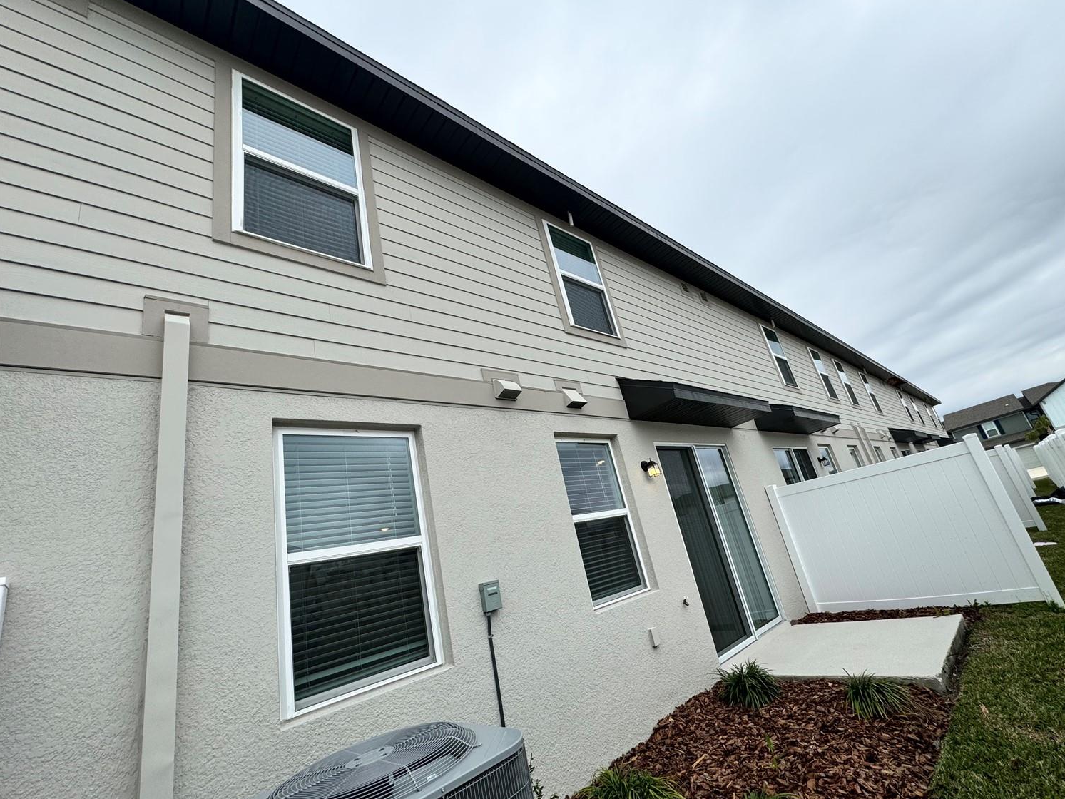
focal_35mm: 15
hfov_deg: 98.0
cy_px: 411
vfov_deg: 81.7
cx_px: 568
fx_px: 462
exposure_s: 1/525
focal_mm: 2.22
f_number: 2.2
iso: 40
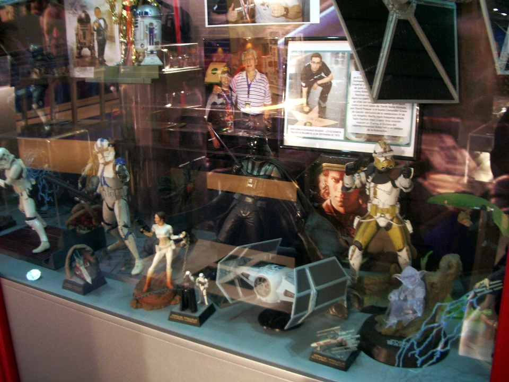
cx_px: 254
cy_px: 191
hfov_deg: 52.6
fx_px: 515
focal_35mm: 35
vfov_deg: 40.7
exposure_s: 1/15
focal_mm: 5.8
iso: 200
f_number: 2.6
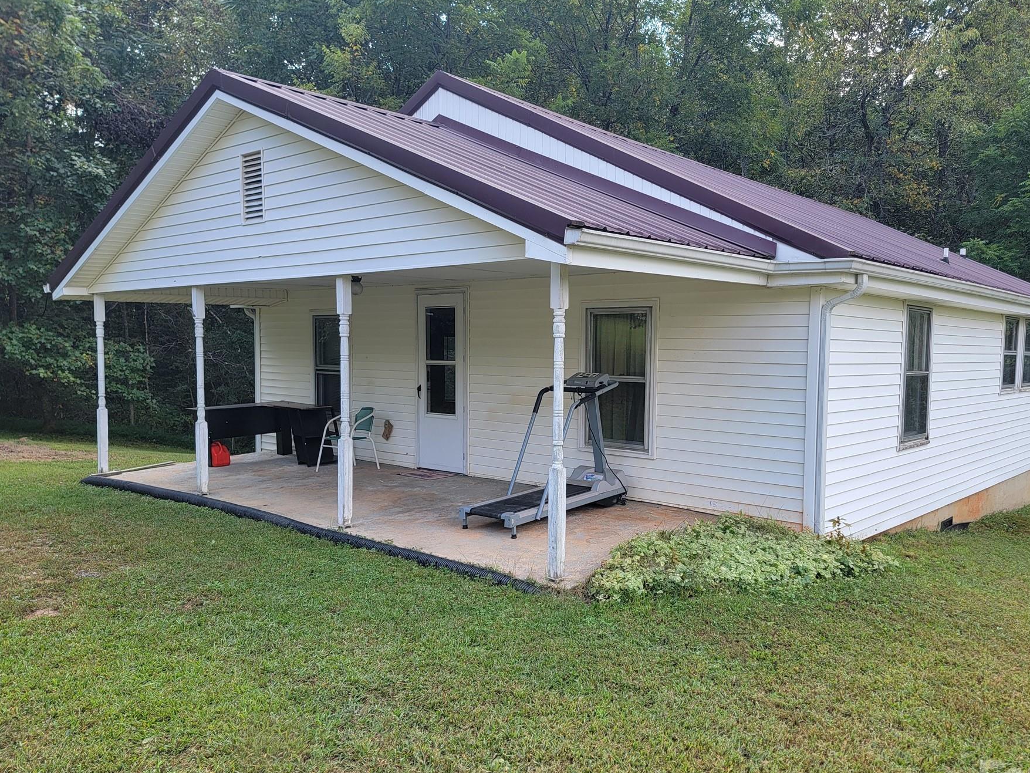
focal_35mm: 28
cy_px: 420
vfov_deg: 49.7
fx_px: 833
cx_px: 572
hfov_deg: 63.3
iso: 16
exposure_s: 1/206
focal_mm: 6.7
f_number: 1.8
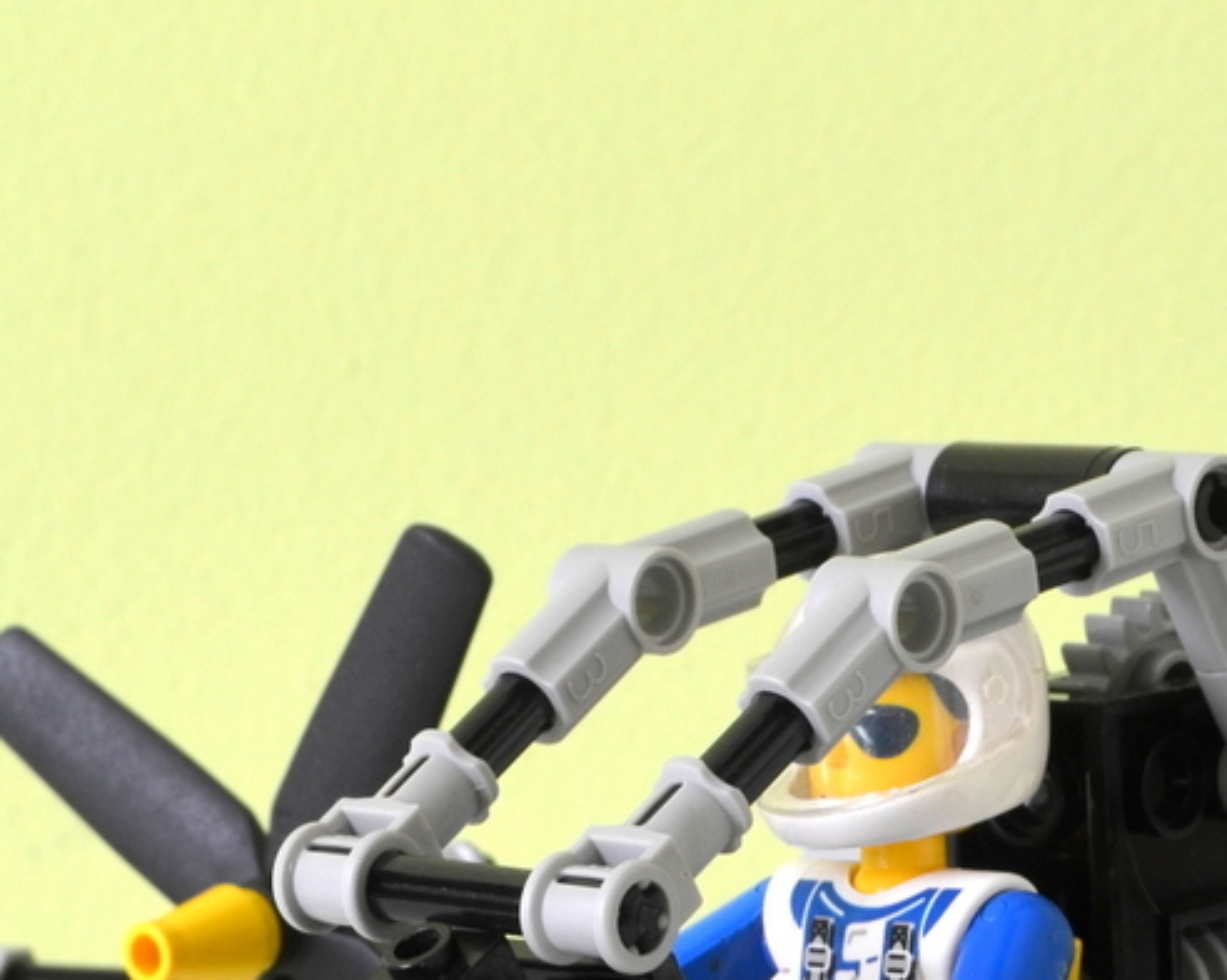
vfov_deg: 8.4
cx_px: 928
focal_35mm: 183
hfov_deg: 10.5
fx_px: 6642
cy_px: 1032
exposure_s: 1/5
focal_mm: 40
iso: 125
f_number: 10
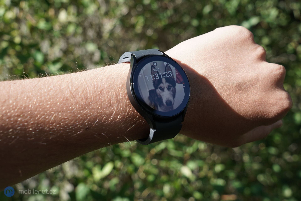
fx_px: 376
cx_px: 150
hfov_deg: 43.6
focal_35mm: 45
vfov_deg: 29.9
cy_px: 100
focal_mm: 45
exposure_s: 1/160
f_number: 8
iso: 200
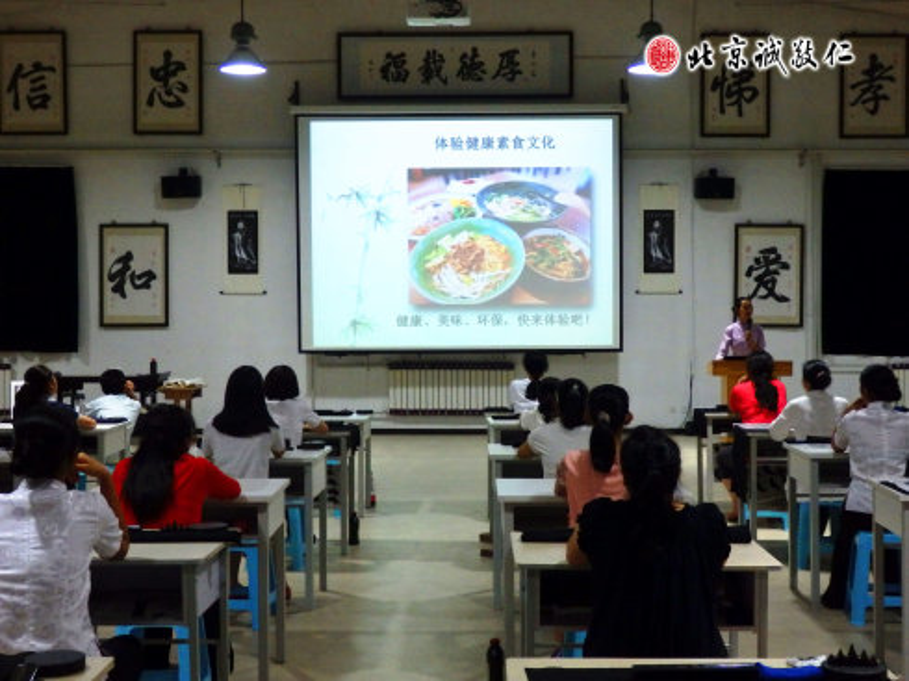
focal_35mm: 49
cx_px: 454
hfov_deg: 38.9
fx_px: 1286
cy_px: 340
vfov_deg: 29.7
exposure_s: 1/80
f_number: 4
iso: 800
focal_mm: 8.9
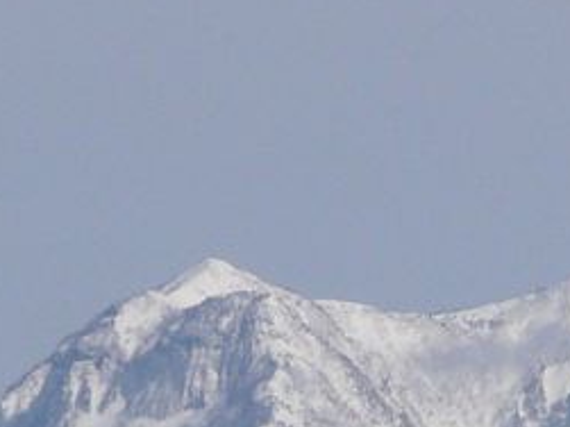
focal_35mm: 891
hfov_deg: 2.2
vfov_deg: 1.7
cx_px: 674
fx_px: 14665
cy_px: 545
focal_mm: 28.8
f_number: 8
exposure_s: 1/1000
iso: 100
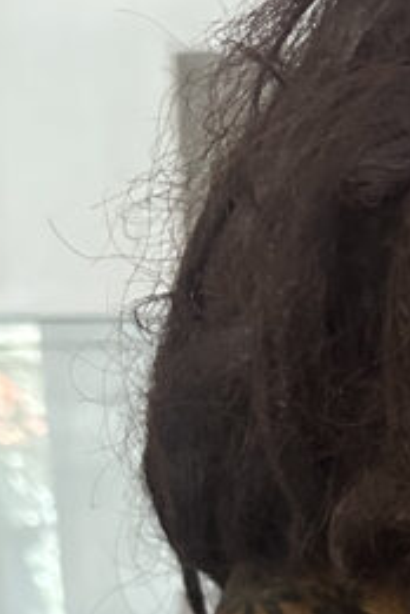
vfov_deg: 18.5
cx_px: 679
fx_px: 1674
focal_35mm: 98
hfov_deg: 13.0
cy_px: 915
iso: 1000
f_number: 1.78
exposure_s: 1/40
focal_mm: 6.86
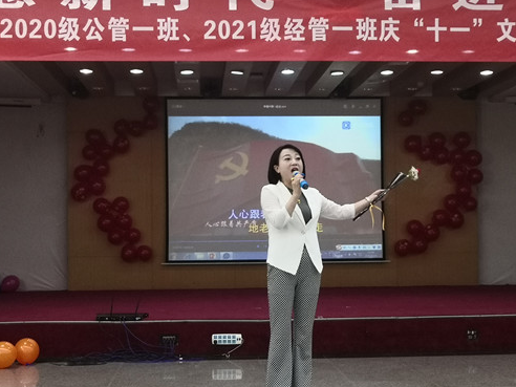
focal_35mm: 66
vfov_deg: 22.3
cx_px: 284
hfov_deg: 29.4
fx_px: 984
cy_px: 207
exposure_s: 1/50
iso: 125
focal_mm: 3.95
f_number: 1.6
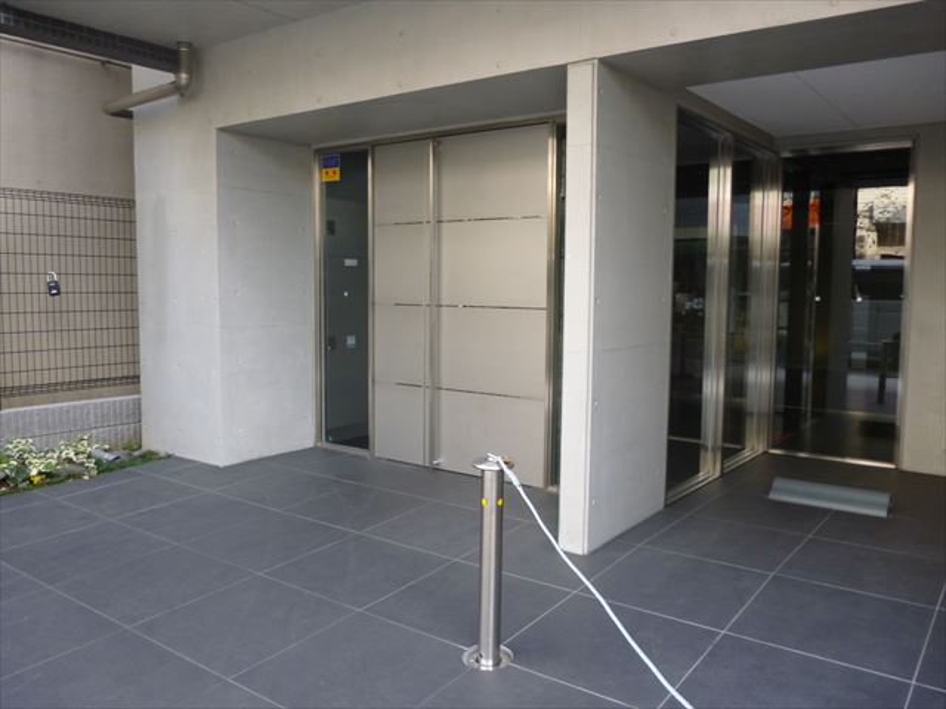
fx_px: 765
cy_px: 354
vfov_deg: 49.7
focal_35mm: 28
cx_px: 473
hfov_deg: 63.4
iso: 160
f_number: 3.1
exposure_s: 1/60
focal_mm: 5
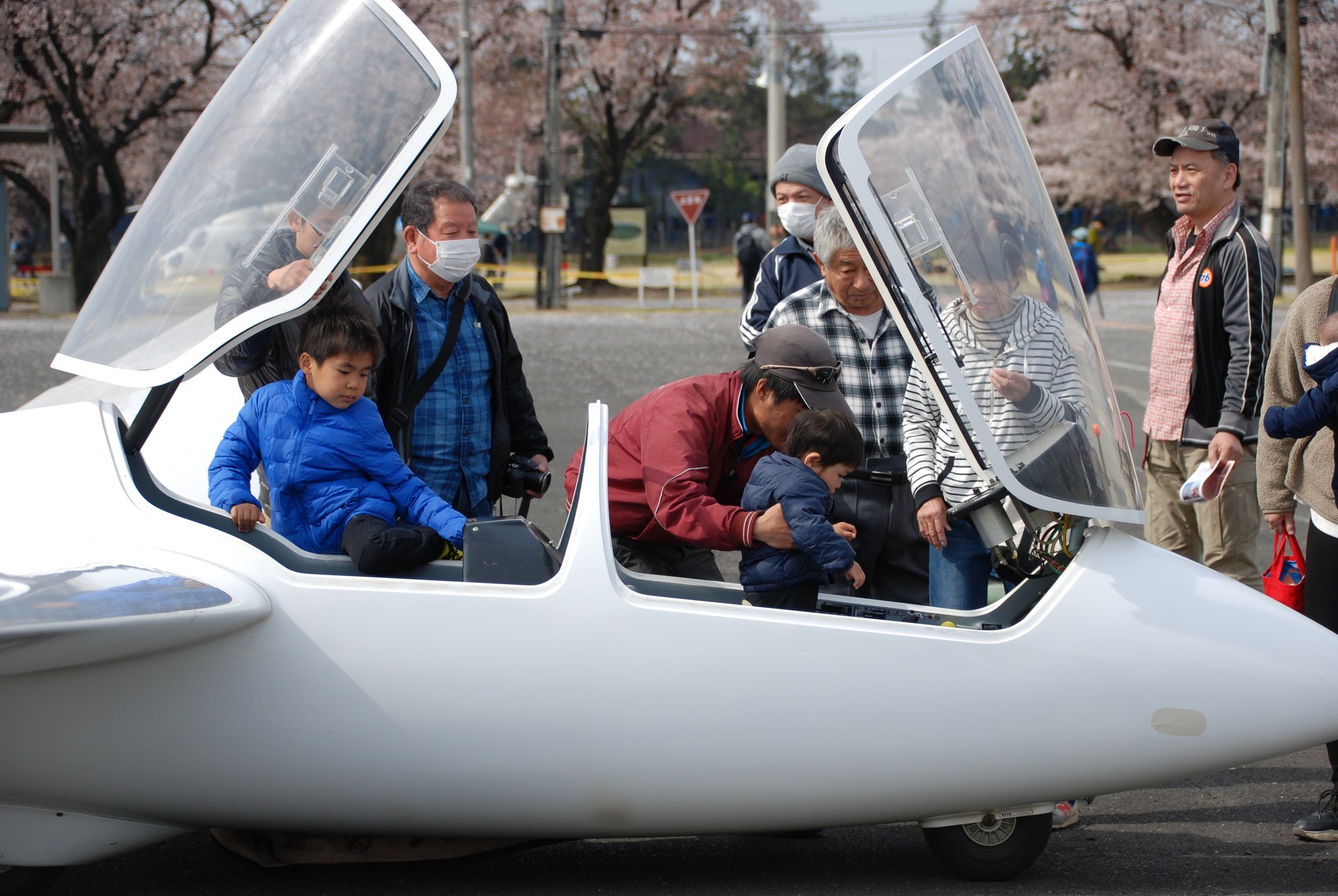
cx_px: 669
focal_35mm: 123
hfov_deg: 16.6
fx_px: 4577
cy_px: 448
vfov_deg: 11.2
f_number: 5.3
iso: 200
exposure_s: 1/640
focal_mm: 82
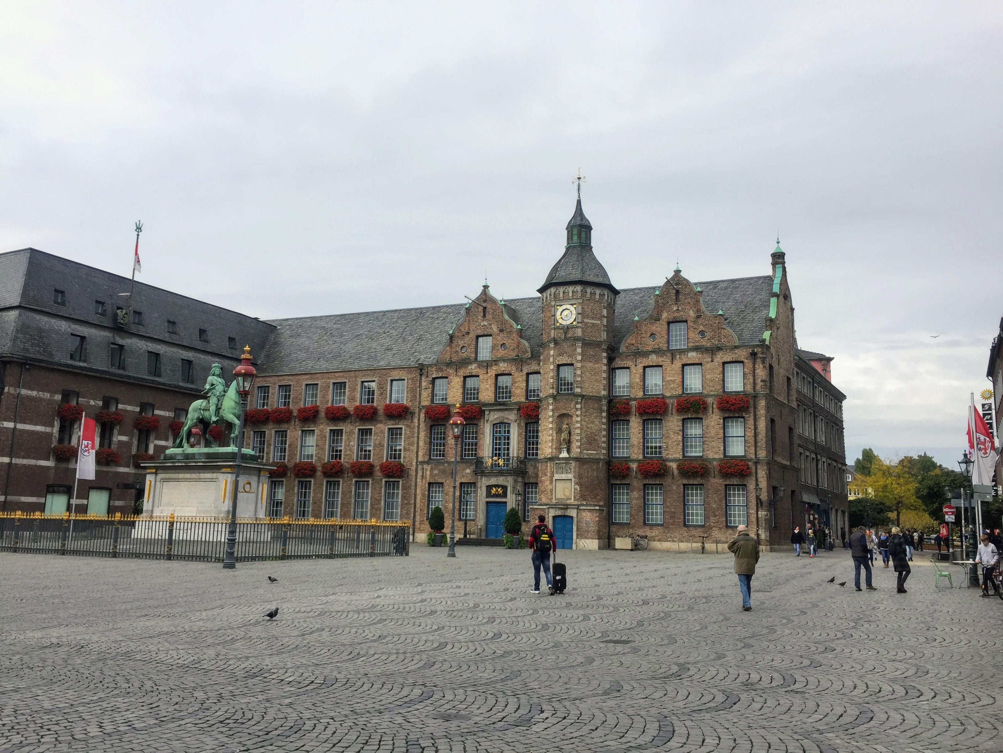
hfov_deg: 61.7
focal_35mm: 29
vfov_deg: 48.2
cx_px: 502
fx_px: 840
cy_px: 376
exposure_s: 1/648
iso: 32
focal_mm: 4.15
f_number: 2.2
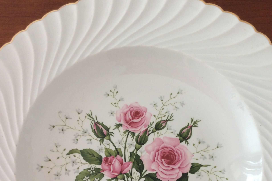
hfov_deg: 43.6
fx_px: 340
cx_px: 136
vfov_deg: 28.6
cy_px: 166
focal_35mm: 45
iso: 40
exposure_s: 1/25
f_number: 2.4
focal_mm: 3.3
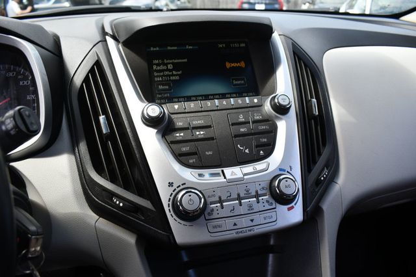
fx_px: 312
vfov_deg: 47.9
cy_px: 138
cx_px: 208
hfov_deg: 67.4
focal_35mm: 27
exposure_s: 1/250
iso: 250
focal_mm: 18
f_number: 5.6
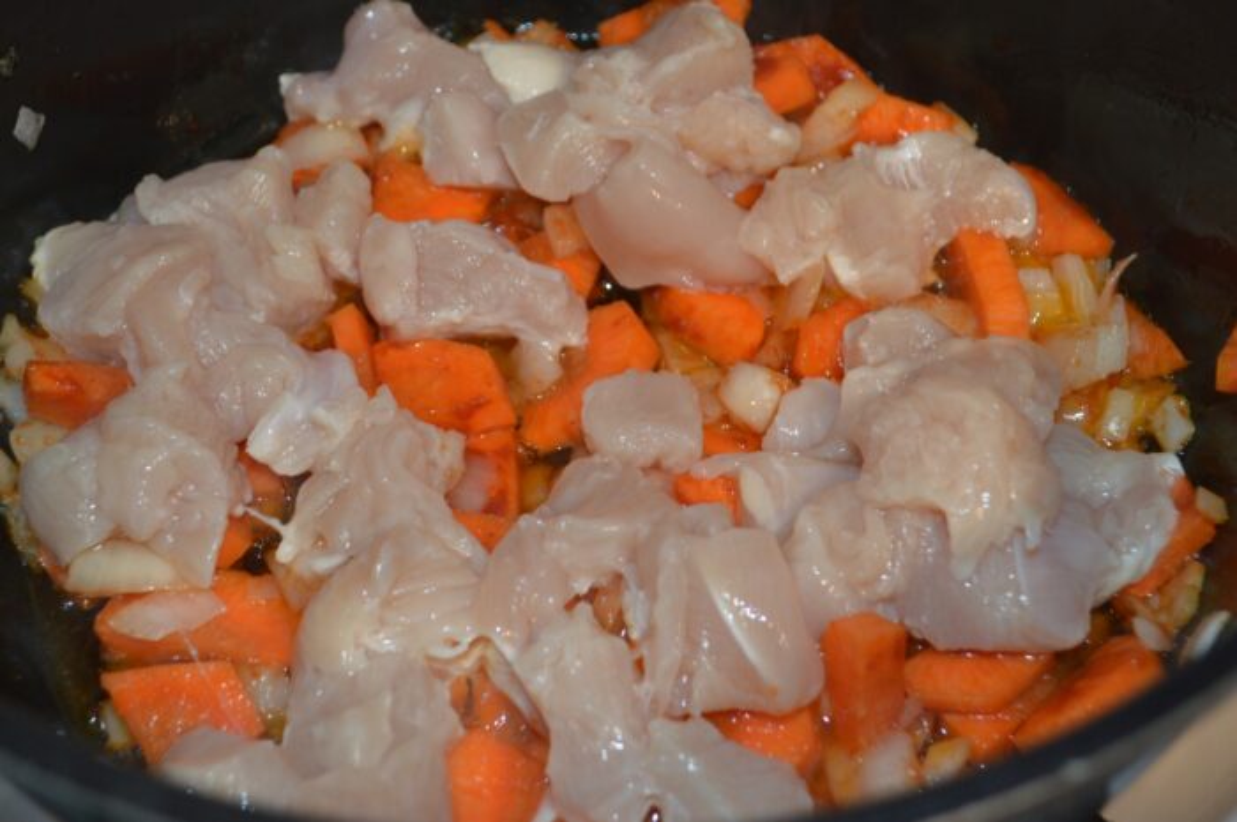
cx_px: 618
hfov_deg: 33.4
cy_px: 411
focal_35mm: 60
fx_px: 2059
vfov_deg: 22.6
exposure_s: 1/15
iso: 560
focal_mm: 40
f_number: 5.3
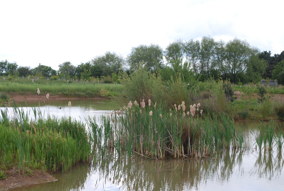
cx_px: 142
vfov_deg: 16.6
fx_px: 652
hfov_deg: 24.6
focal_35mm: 82
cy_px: 96
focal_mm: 55
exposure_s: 1/125
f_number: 9
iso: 200
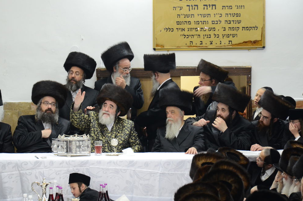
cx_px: 118
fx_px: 1871
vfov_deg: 6.1
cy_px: 100
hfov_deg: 9.3
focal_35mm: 223
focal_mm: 105
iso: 1250
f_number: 5.6
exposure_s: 1/30
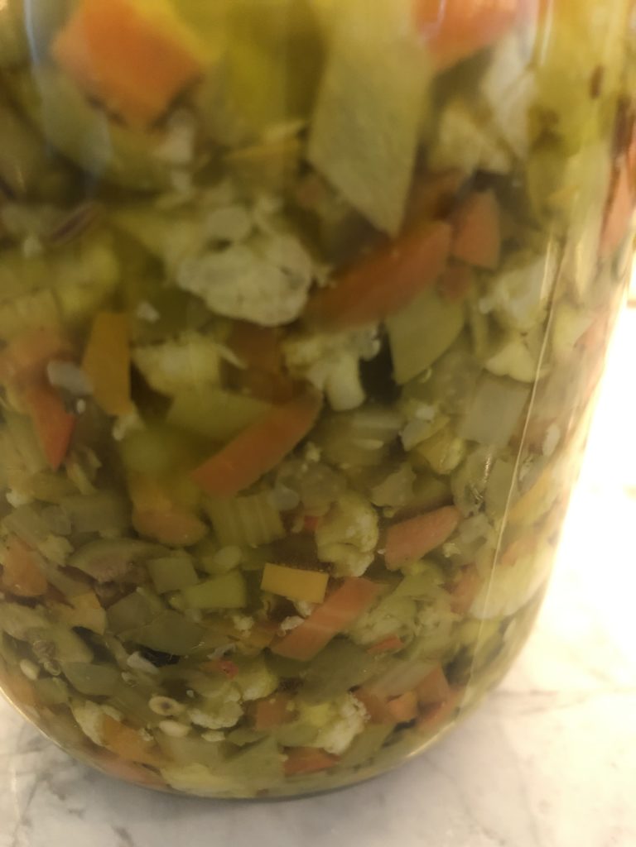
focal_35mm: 28
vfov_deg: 63.4
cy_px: 424
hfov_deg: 49.7
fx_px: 686
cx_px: 318
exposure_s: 1/7
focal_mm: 4
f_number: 1.8
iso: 80
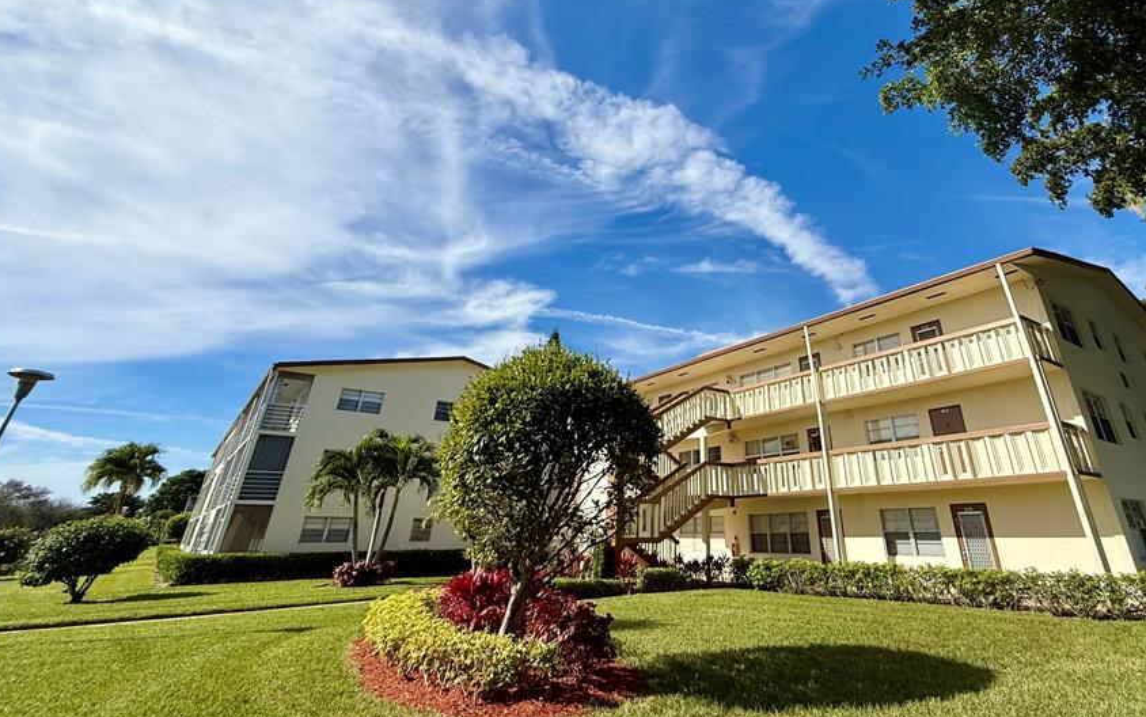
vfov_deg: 63.0
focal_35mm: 18
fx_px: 562
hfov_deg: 90.1
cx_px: 680
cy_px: 224
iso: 50
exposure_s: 1/2717
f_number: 2.2
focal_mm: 2.22
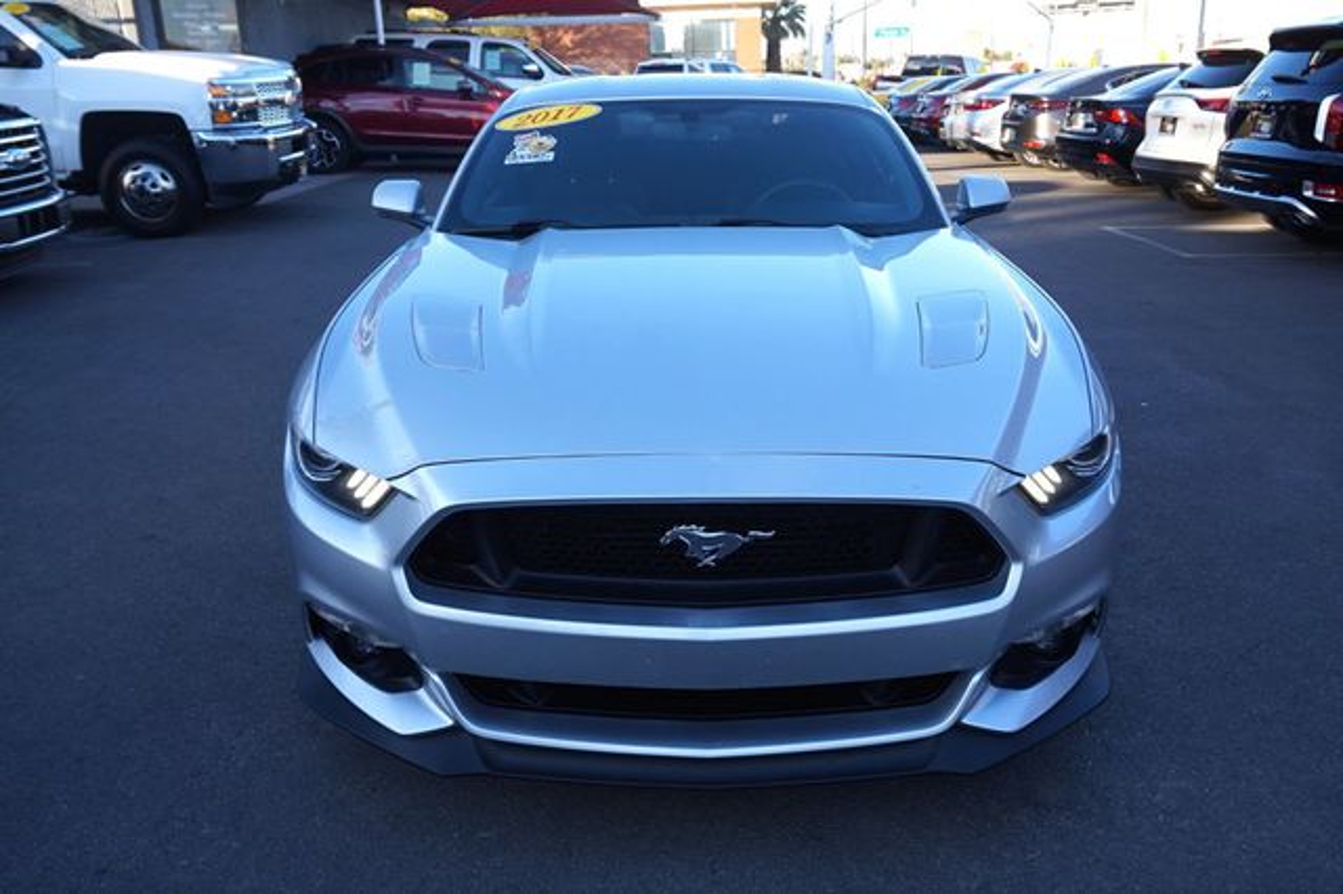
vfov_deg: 43.6
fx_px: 1119
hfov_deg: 62.0
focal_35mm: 30
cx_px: 672
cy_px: 447
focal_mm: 20
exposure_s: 1/80
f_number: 6.3
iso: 100
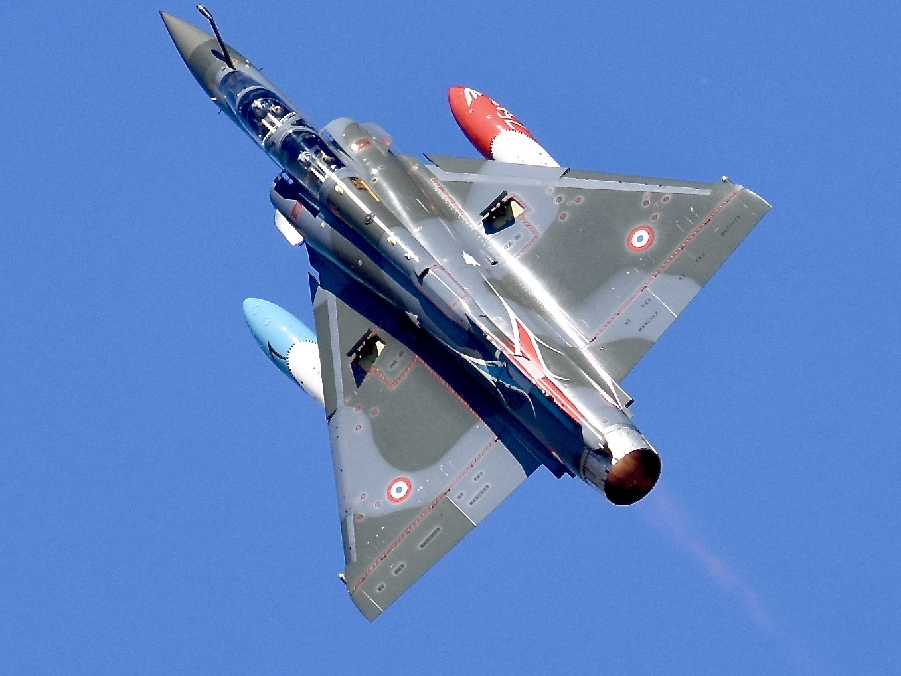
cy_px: 320
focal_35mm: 551
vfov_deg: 2.7
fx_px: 14343
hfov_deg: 3.6
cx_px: 418
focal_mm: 300
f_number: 5
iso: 320
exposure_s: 1/2500
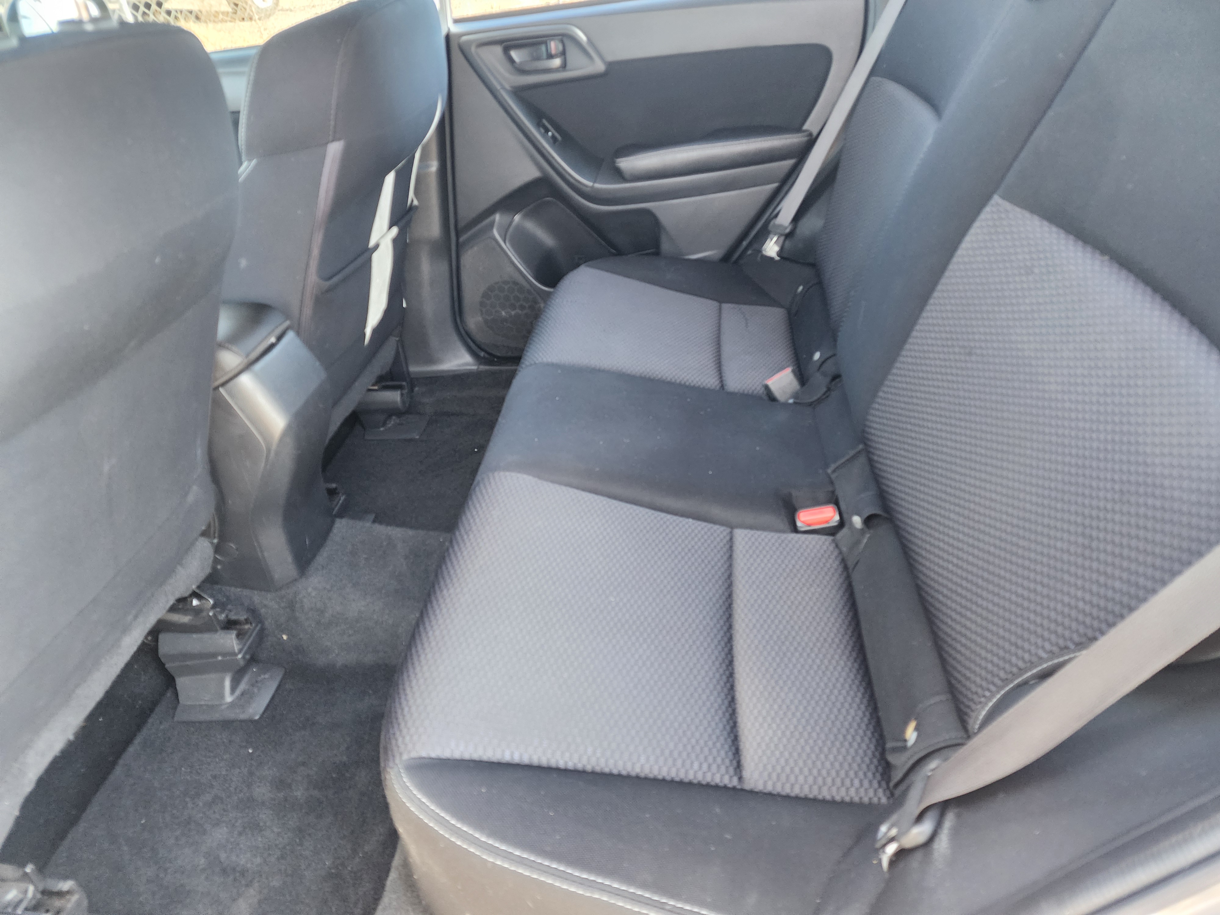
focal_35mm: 23
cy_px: 458
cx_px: 610
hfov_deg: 73.9
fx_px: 811
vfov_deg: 58.9
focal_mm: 6.4
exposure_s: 1/120
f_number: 1.8
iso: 640
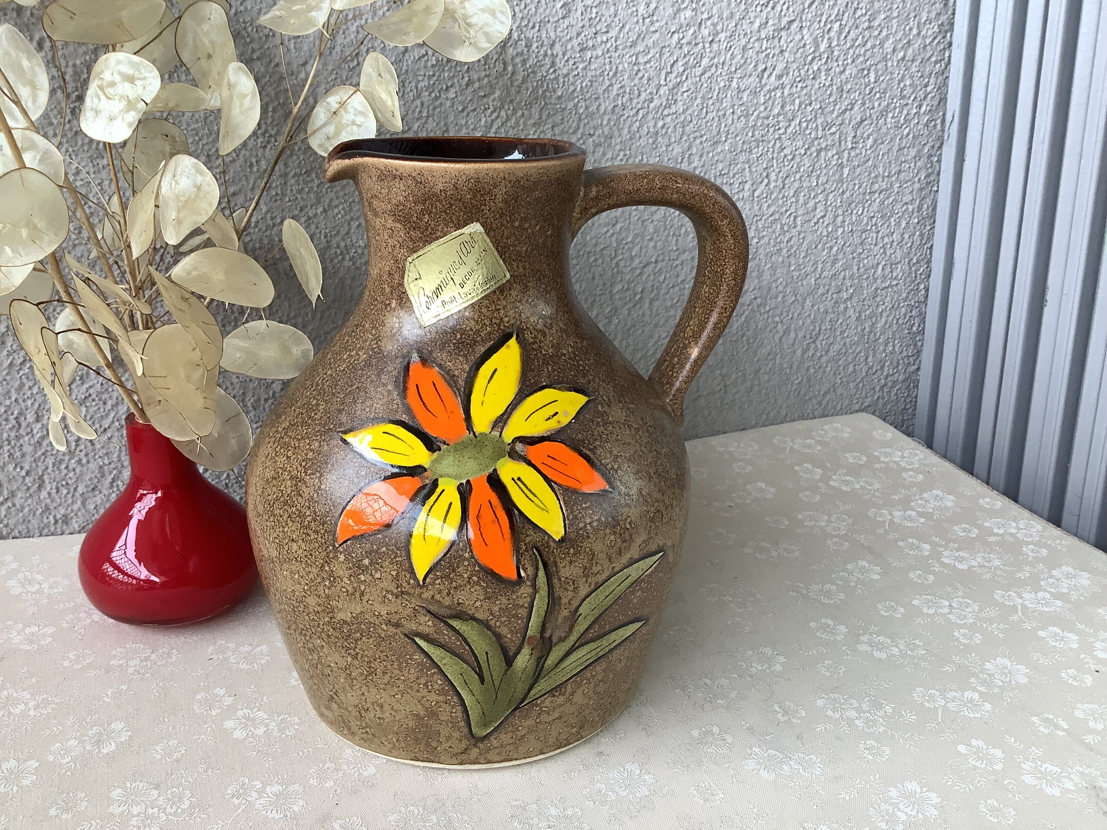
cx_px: 554
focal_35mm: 31
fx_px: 991
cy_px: 415
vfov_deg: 45.4
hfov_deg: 58.4
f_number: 2.4
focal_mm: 3.3
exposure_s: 1/60
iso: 50
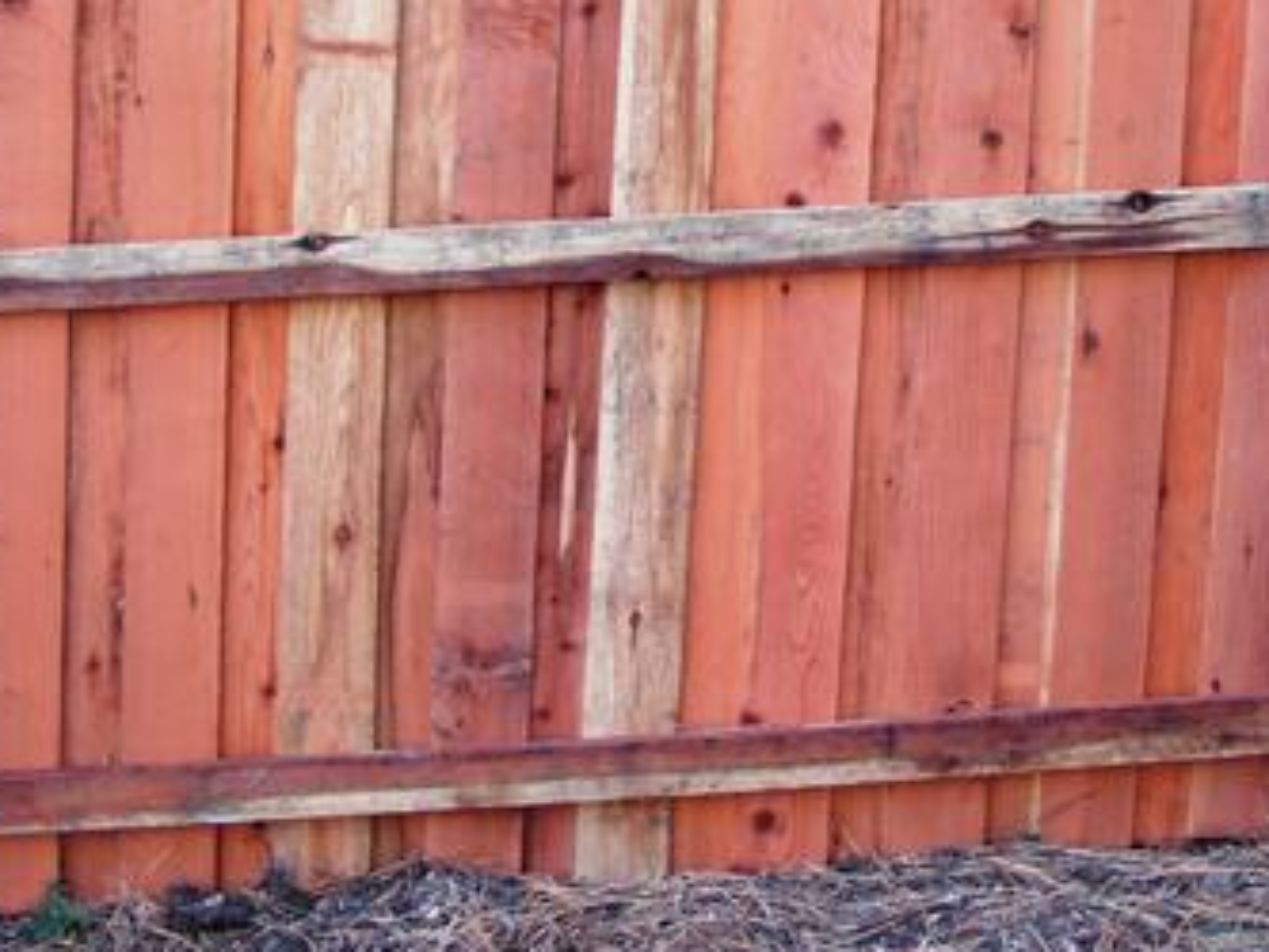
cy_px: 327
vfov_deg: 20.1
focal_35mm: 73
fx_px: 2677
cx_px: 735
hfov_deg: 26.6
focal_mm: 6.7
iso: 80
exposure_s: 1/30
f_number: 3.5
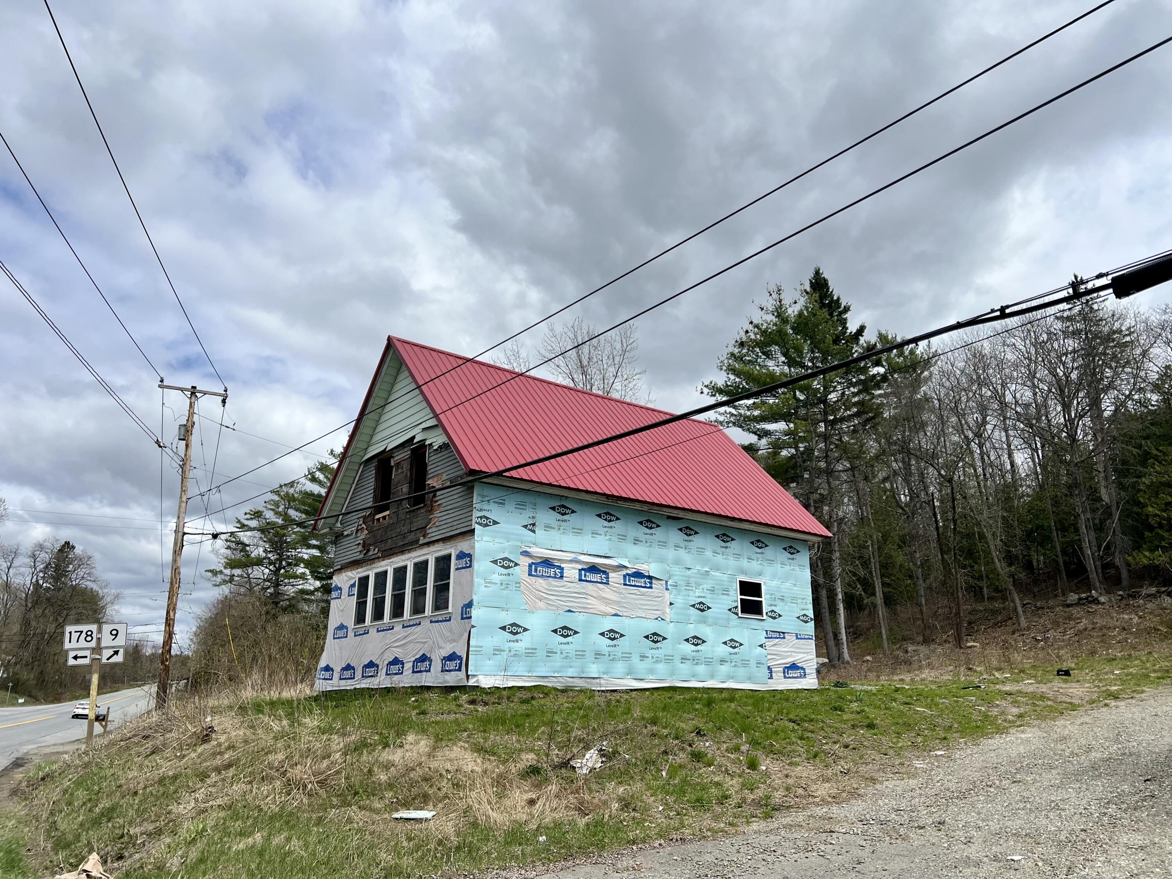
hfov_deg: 67.3
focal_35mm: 26
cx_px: 586
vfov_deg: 53.1
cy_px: 440
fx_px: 880
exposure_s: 1/8000
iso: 50
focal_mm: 5.7
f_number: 1.5
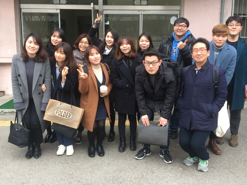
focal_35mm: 32
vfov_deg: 44.1
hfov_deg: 56.8
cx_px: 125
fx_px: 228
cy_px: 87
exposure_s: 1/60
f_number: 2.2
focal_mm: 4.15
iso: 40
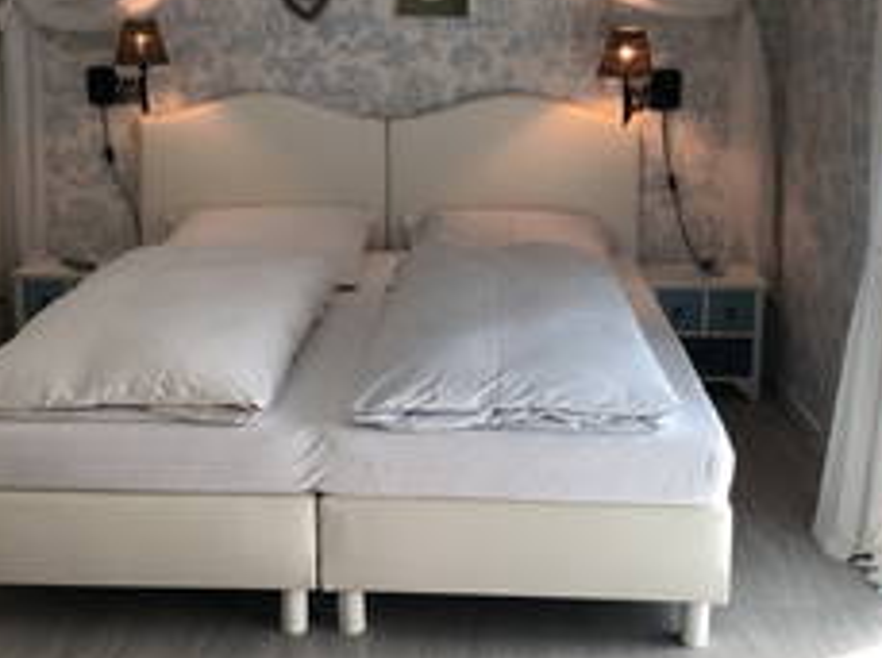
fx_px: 1247
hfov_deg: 39.0
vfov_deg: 29.5
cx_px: 416
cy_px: 239
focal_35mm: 49
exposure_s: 1/50
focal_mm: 3.99
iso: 25
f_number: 1.8
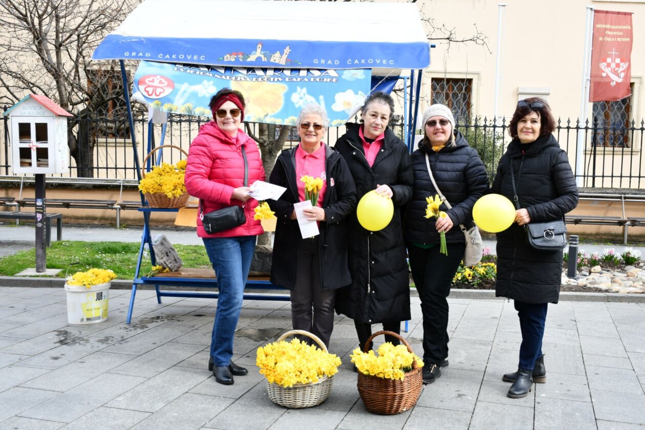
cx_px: 322
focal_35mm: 40
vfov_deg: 33.4
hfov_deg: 48.5
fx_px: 717
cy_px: 215
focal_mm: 27
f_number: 6.3
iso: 200
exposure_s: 1/250
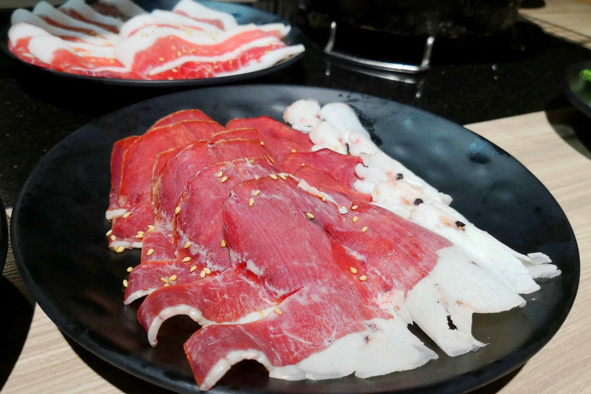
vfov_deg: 44.9
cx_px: 304
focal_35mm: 29
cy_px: 224
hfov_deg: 63.6
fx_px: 476
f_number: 1.6
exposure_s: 1/60
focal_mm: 3.95
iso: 80
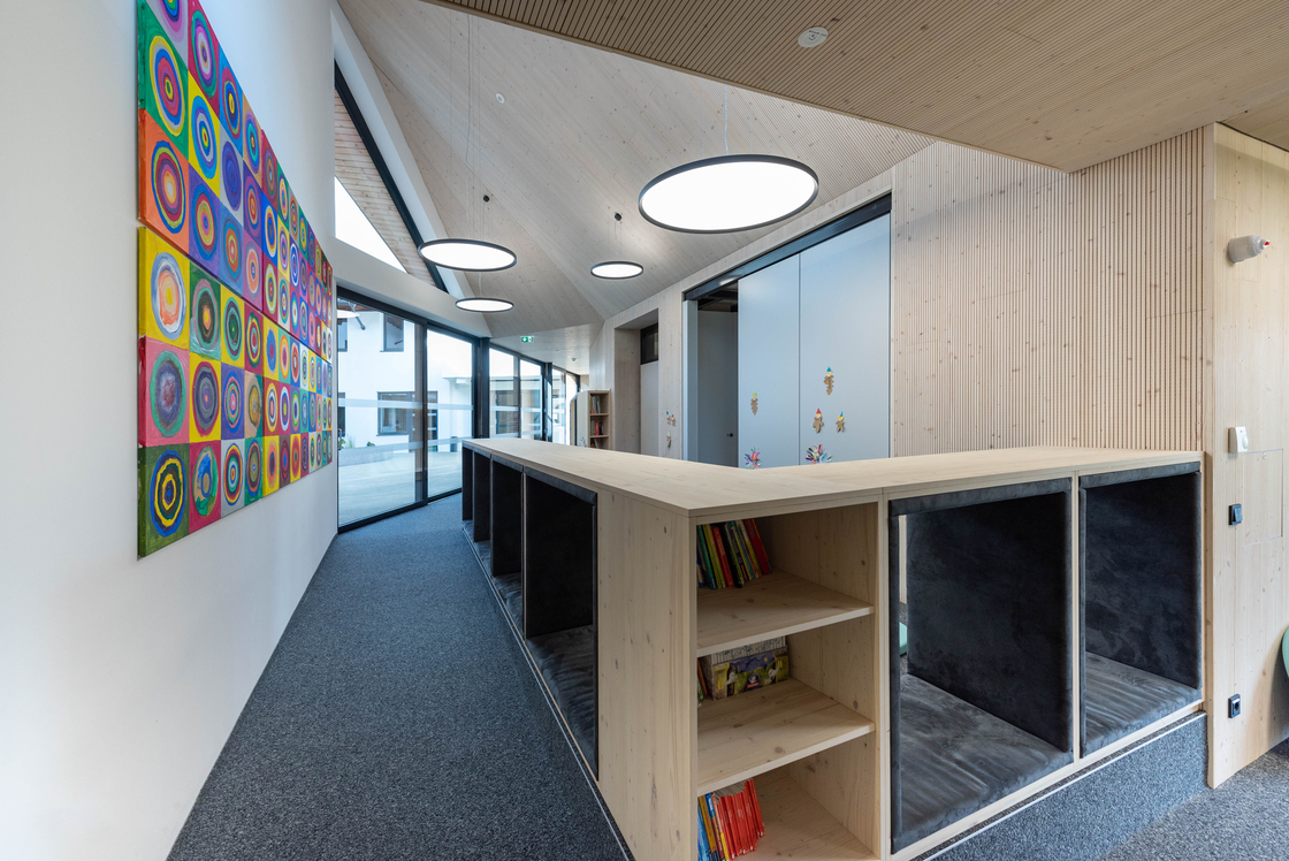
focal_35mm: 14
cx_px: 644
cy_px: 430
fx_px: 502
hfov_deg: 104.2
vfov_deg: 81.3
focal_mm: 14
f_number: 5.6
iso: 400
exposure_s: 1/125
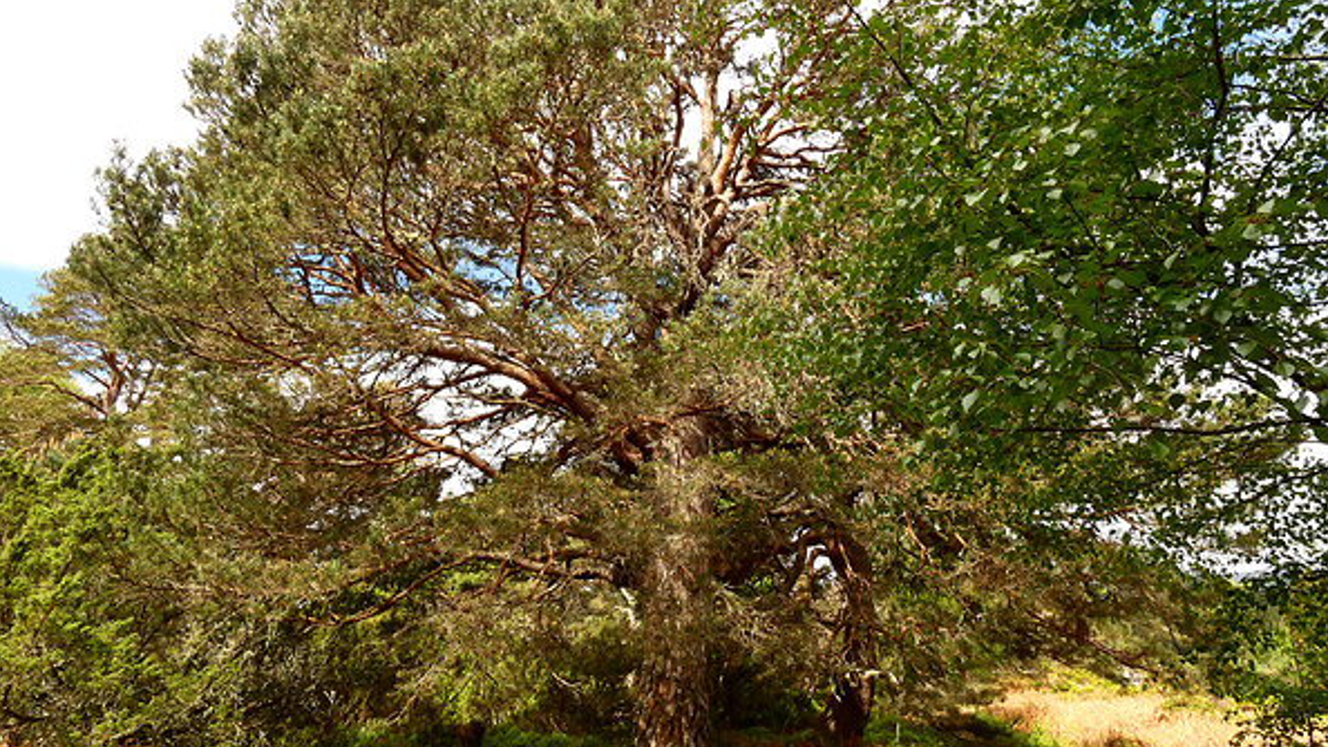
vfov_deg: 51.4
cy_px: 391
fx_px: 775
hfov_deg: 81.2
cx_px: 666
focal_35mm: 22
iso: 200
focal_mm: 3.6
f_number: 6.3
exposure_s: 1/250
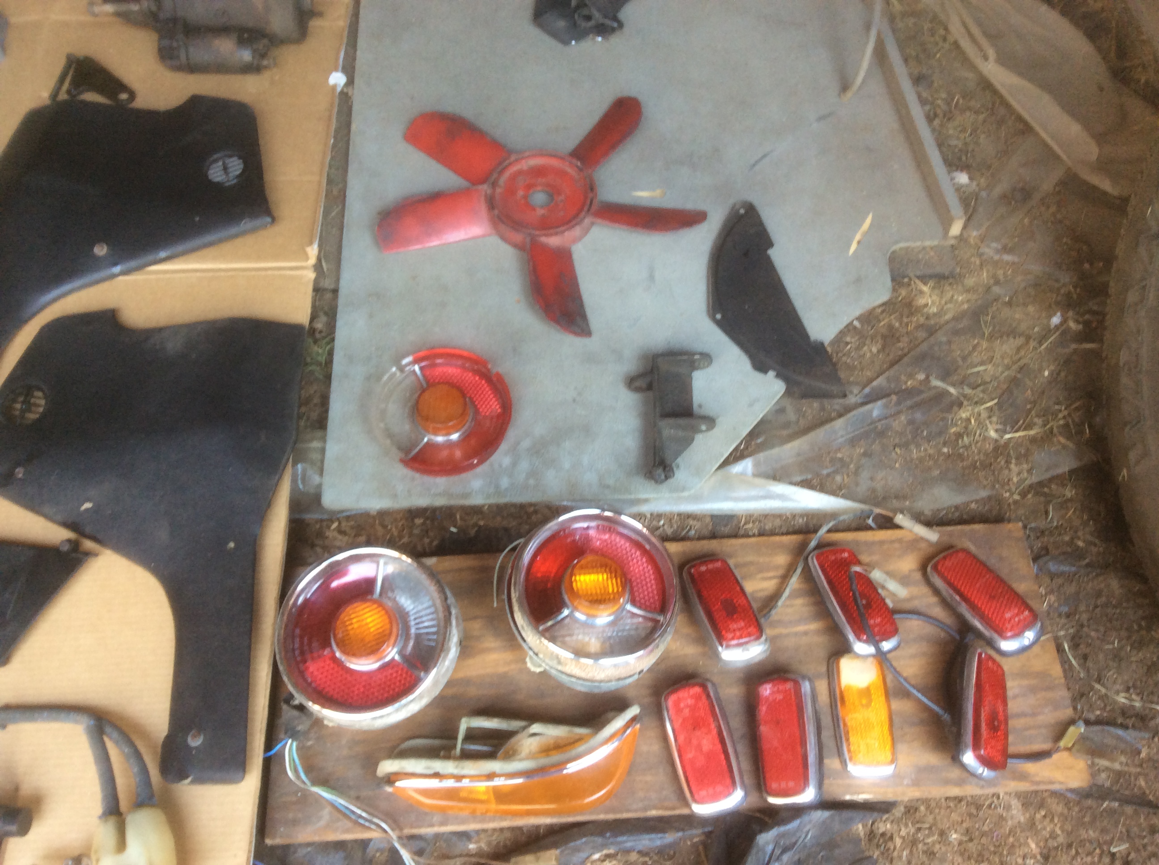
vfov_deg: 44.1
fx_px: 1070
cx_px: 580
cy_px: 432
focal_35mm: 32
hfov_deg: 56.9
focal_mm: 3.3
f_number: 2.4
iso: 64
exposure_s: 1/24
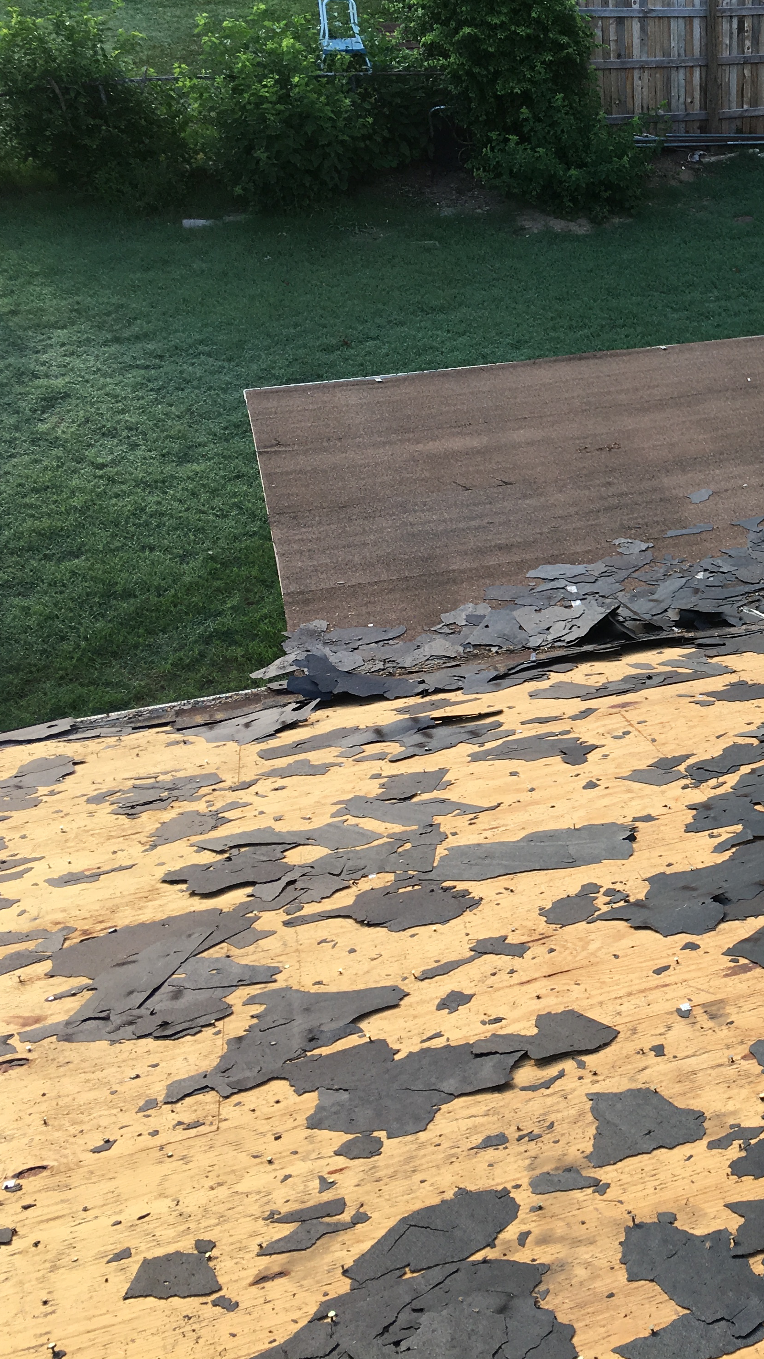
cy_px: 669
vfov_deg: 47.4
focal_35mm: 43
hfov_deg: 25.5
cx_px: 860
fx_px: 1549
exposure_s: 1/296
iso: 25
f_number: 2.2
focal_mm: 4.15
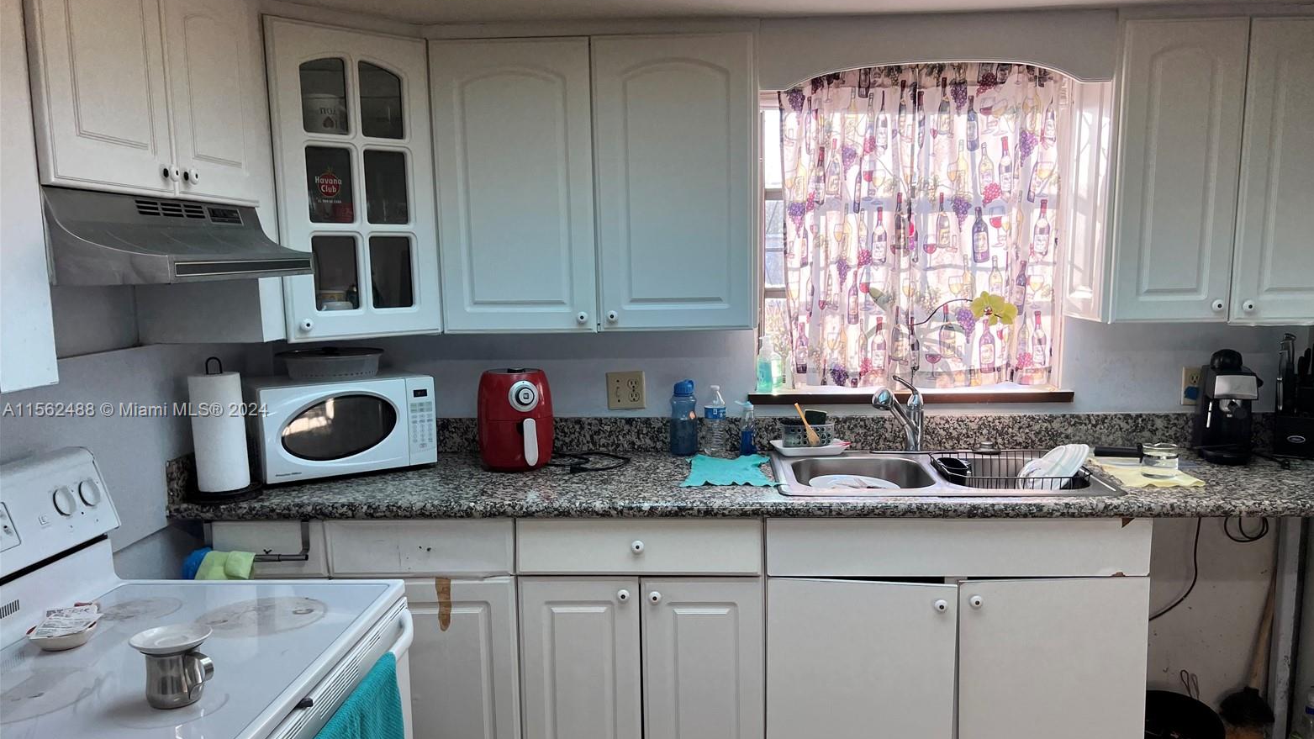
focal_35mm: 29
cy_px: 411
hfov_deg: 66.1
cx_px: 672
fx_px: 1010
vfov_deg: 40.1
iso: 64
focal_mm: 5.7
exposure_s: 1/139
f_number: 1.5
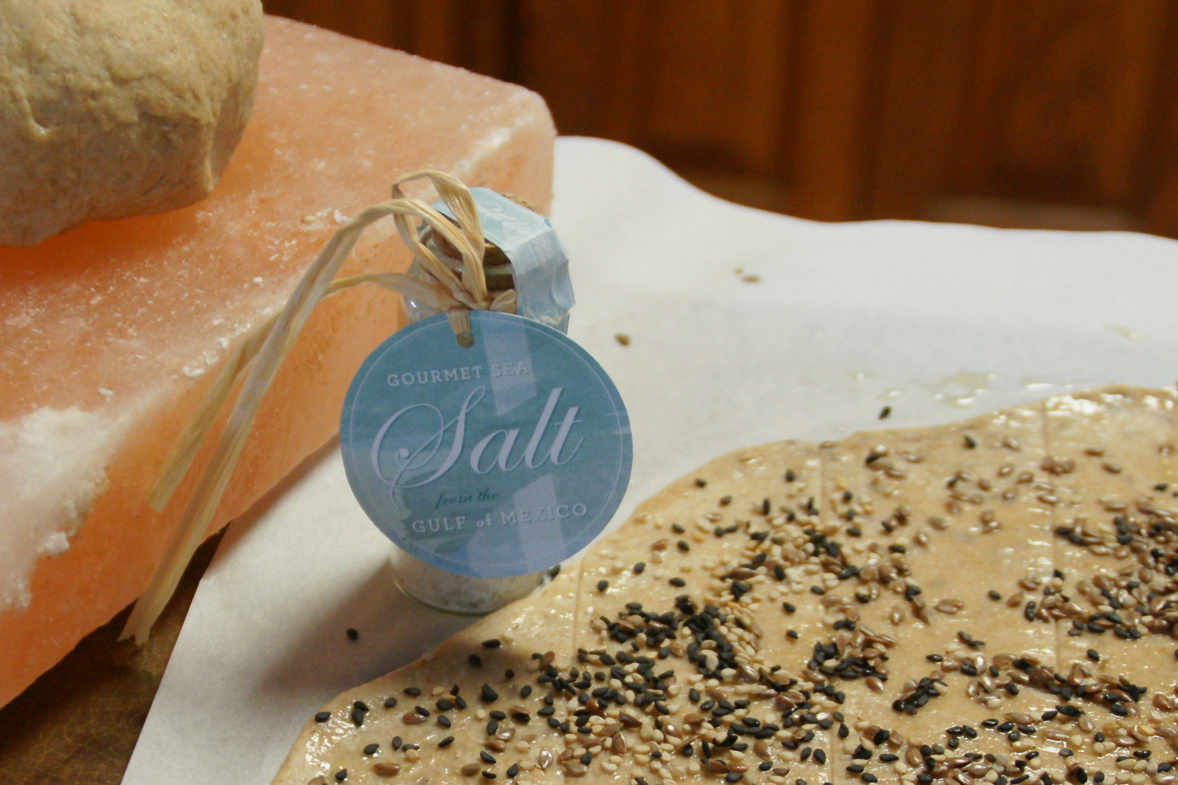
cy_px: 654
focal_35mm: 83
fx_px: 2716
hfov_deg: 24.3
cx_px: 379
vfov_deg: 16.3
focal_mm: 30
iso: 800
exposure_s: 1/40
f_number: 4
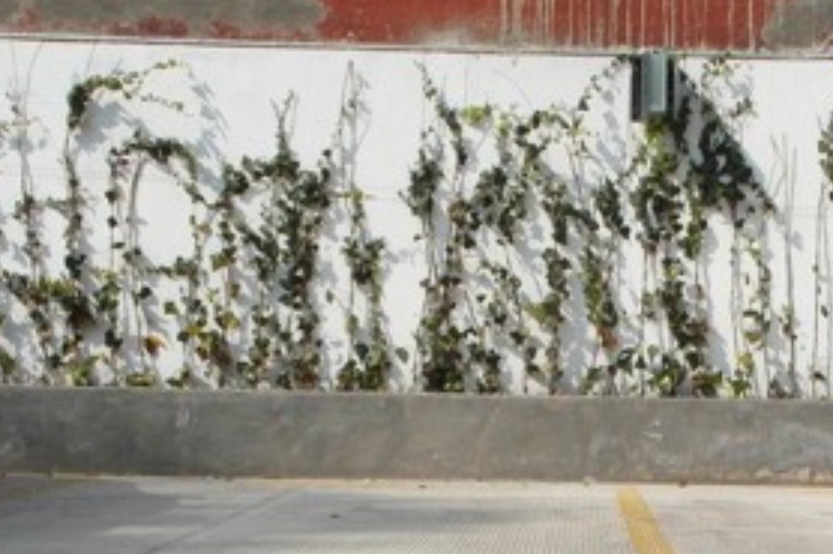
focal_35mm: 86
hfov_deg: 23.4
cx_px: 641
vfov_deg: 15.6
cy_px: 539
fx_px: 1989
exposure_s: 1/750
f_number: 4
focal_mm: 4.1
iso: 100
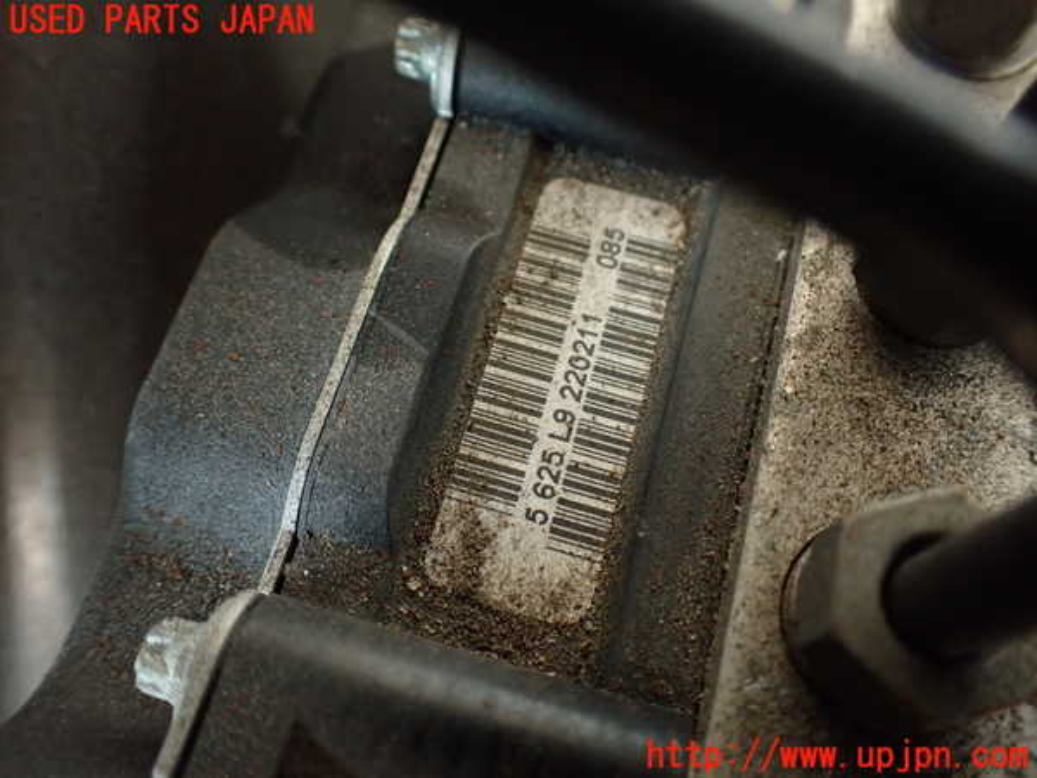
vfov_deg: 44.2
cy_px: 389
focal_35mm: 32
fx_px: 959
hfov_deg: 56.8
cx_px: 518
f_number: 2.4
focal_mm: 5.79
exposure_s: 1/30
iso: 500
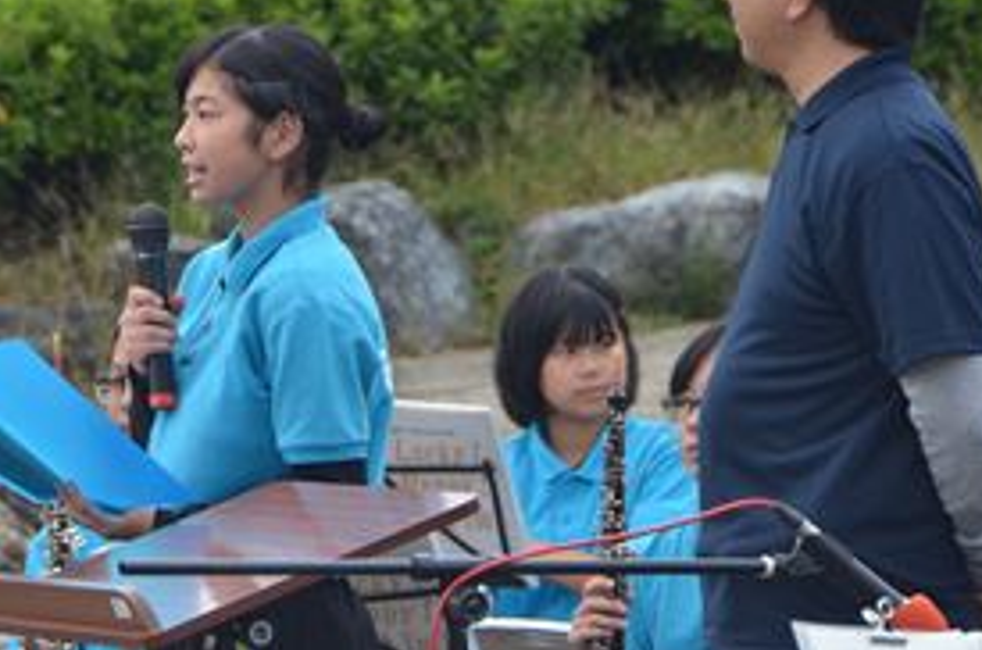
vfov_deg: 2.5
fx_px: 14832
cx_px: 318
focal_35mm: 545
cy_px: 316
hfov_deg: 3.8
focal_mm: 200
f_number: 8
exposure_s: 1/250
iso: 640
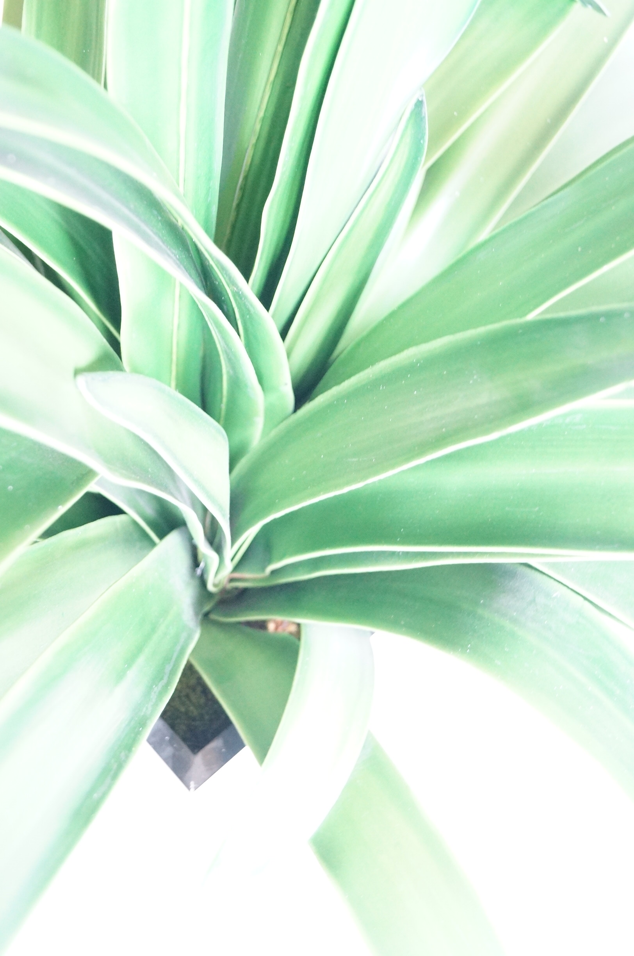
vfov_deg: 43.7
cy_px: 478
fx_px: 1193
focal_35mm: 45
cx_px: 317
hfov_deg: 29.8
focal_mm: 30
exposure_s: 1/20
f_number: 4.5
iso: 3200
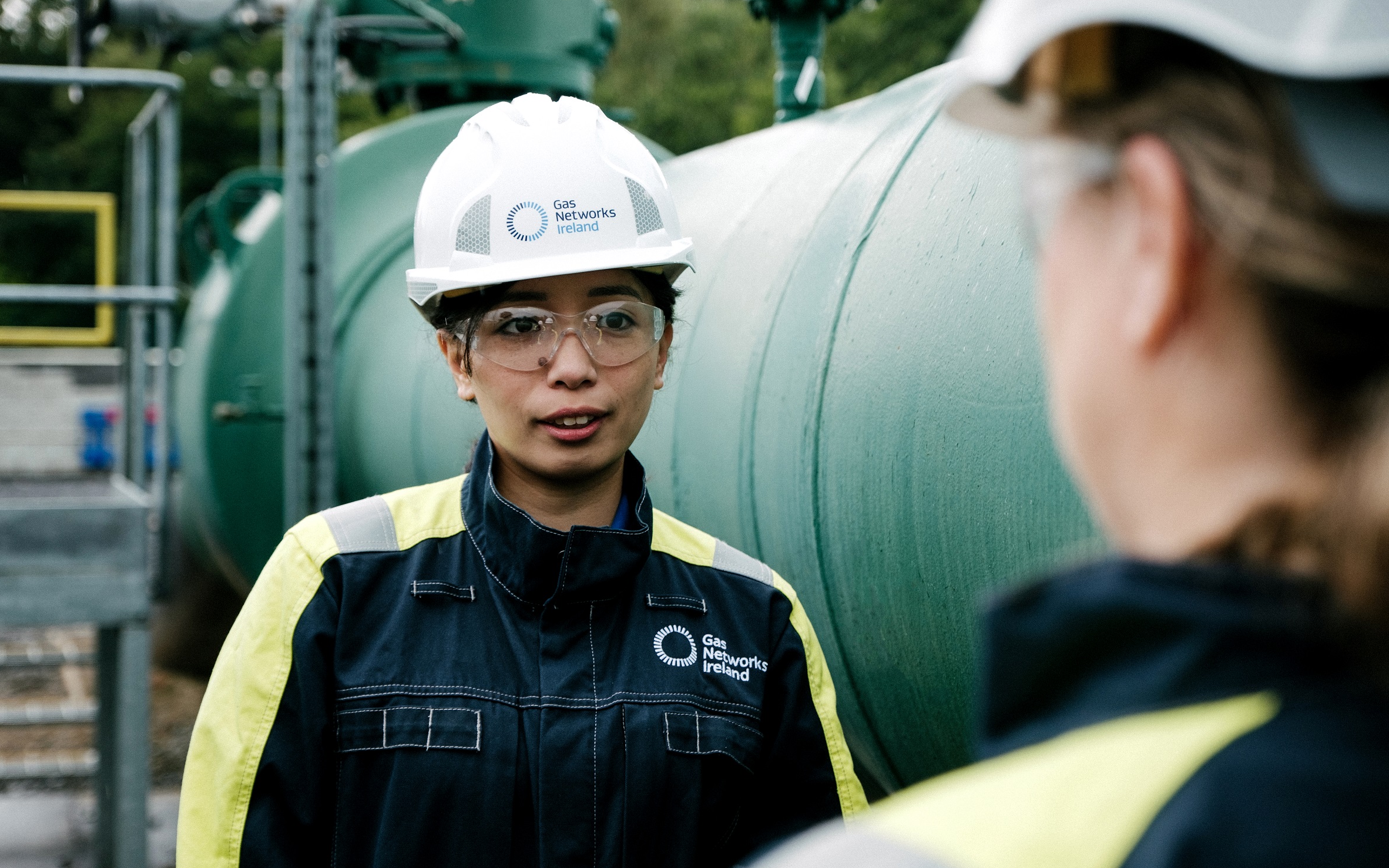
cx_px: 693
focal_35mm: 60
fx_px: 2272
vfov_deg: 21.6
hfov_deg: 34.0
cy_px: 431
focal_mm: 38.8
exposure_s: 1/400
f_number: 2.8
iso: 400
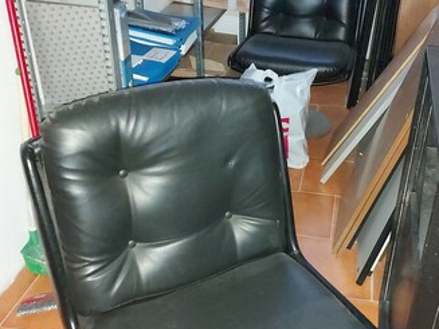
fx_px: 558
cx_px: 290
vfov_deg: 32.8
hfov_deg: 42.4
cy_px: 189
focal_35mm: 44
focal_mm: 5.23
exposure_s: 1/17
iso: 1600
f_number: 1.8
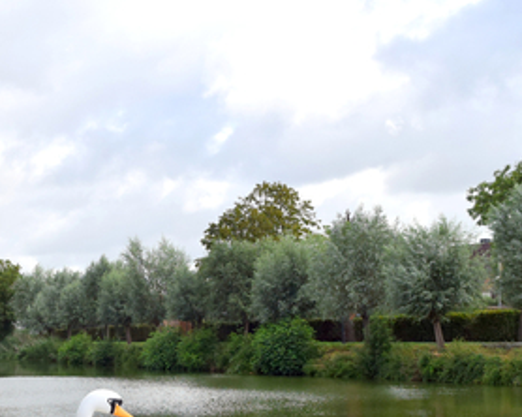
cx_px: 163
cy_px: 347
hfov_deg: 28.1
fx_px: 1034
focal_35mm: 67
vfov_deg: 22.4
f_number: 5.6
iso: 400
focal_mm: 22
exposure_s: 1/1600
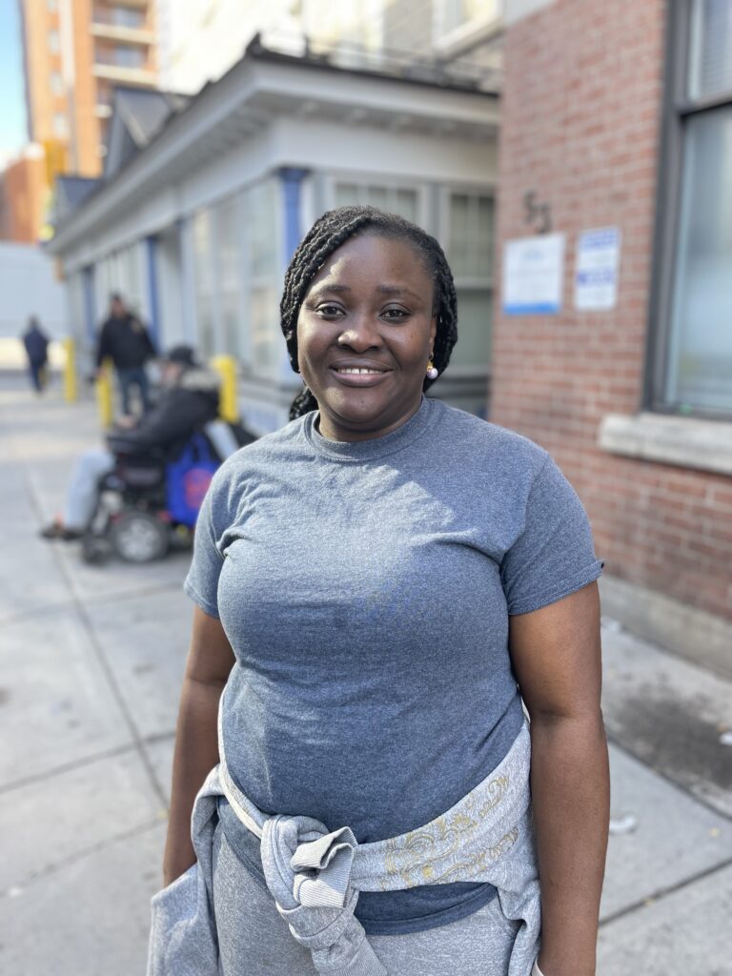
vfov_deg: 67.3
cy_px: 488
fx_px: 733
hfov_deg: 53.1
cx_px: 366
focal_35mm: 26
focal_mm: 4.2
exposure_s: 1/262
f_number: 1.6
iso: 40
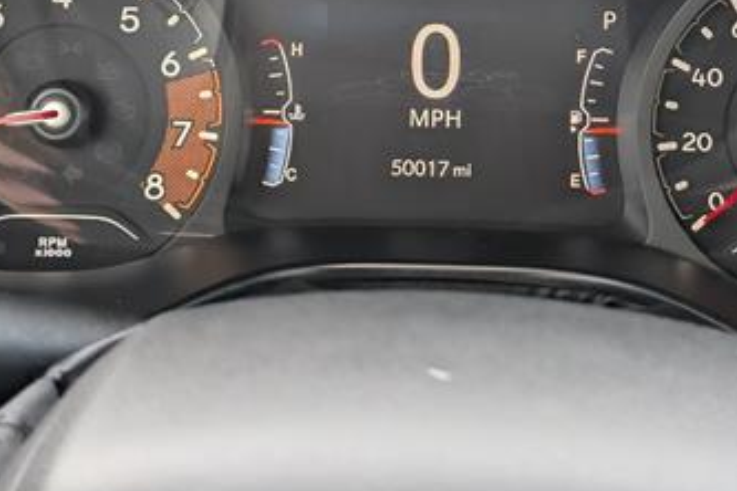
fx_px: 2006
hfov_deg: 20.8
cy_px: 58
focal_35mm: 98
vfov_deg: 13.8
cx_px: 434
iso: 74
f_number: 1.68
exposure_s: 1/250
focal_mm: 6.9
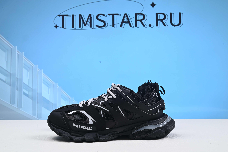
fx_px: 253
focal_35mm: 40
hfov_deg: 48.4
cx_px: 114
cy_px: 76
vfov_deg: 33.4
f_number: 16
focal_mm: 40
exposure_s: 1/2.5
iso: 100
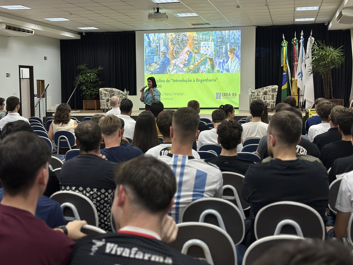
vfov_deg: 26.6
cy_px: 124
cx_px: 154
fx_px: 561
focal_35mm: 55
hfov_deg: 34.9
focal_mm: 6.86
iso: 125
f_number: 1.78
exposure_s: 1/60
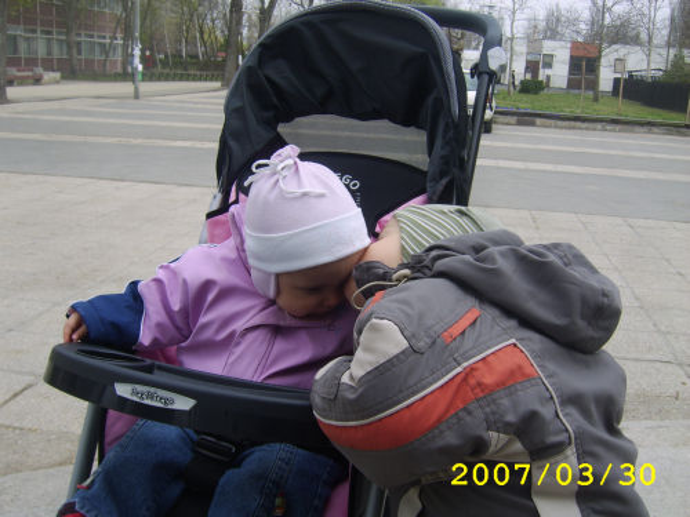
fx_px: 618
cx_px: 345
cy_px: 258
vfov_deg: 45.4
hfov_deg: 58.4
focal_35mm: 31
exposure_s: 1/192
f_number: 5.6
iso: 71
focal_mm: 8.13
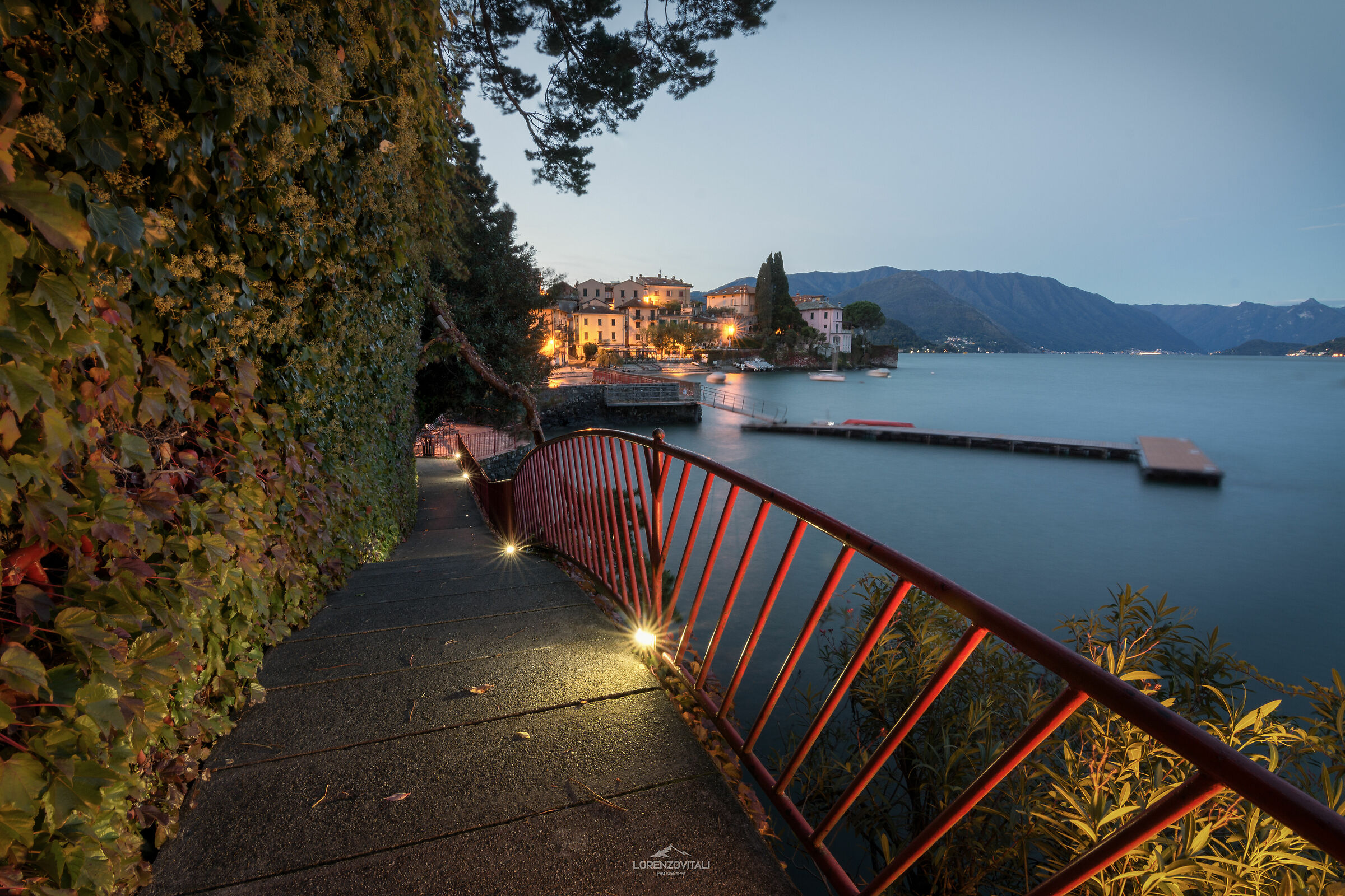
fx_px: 616
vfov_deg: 72.1
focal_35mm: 16
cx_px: 672
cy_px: 448
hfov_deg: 95.0
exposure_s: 20
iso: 100
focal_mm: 11
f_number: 14
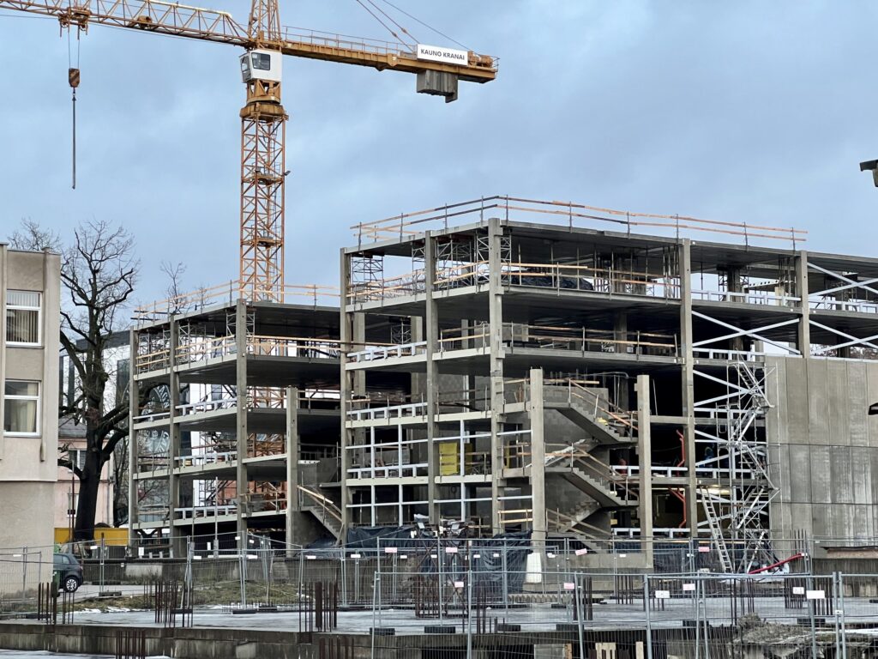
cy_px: 330
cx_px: 439
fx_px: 1953
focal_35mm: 77
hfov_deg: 25.3
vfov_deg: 19.1
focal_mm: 9
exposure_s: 1/100
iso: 200
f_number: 2.8
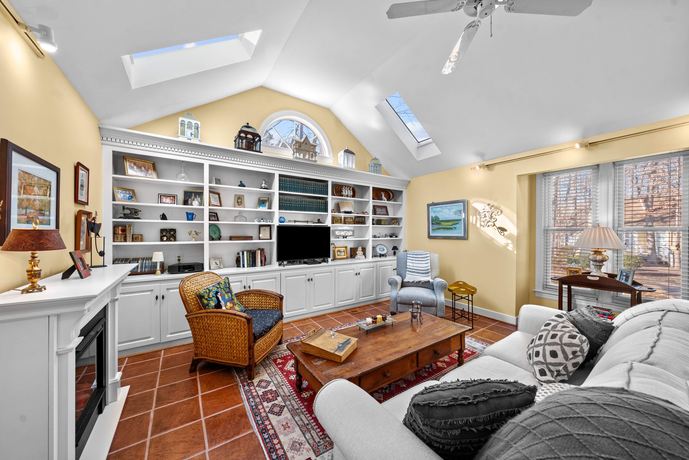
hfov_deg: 112.6
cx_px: 344
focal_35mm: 12
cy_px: 230
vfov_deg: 90.0
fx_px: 230
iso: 1250
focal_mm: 12
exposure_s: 1/10
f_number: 8
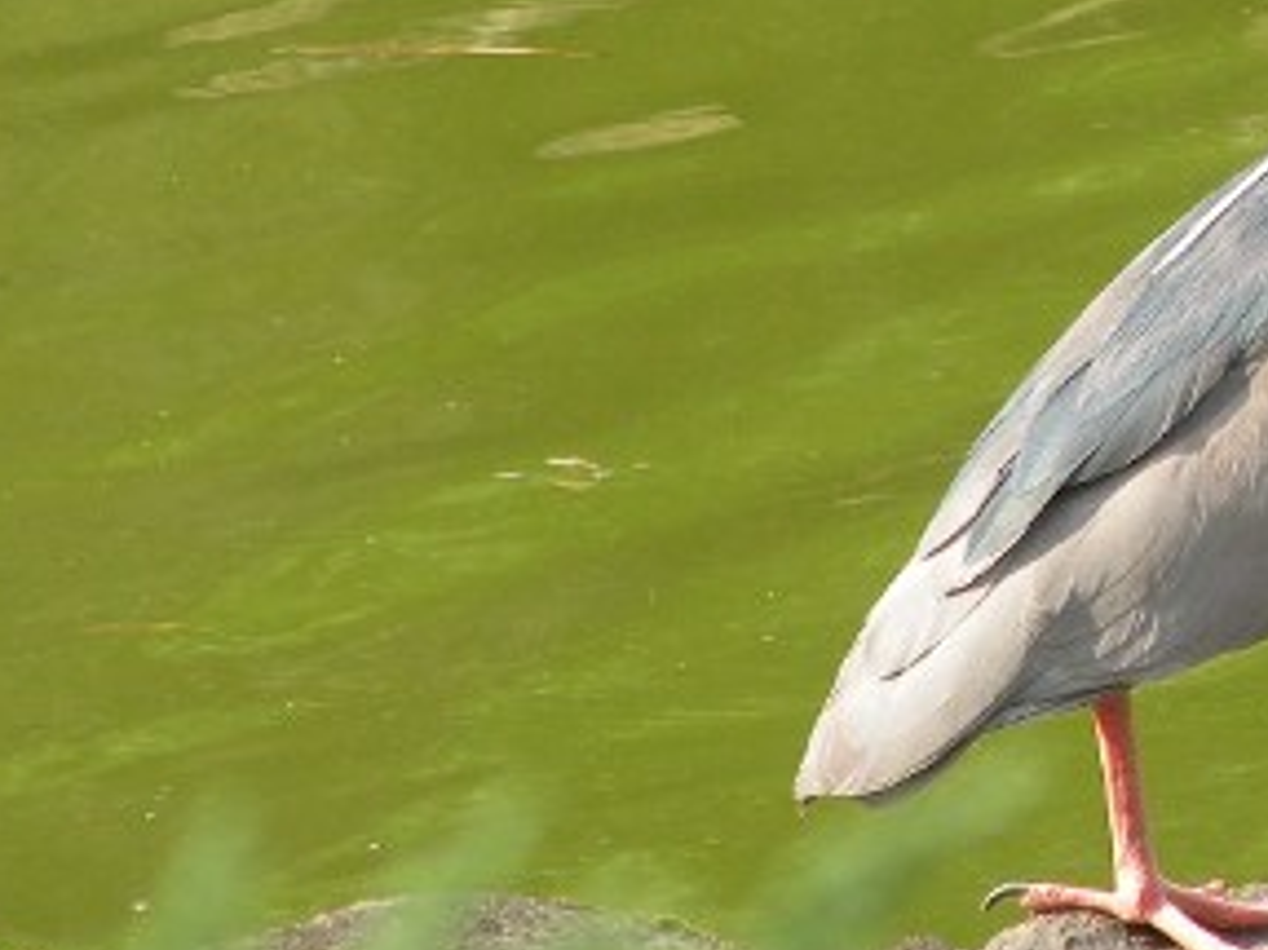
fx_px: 22189
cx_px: 1566
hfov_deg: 3.3
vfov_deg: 2.5
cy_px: 270
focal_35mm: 606
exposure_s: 1/91
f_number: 4.5
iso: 64
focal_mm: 30.1
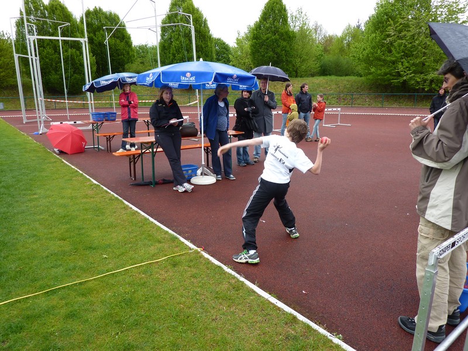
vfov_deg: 54.9
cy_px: 176
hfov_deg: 69.4
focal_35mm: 25
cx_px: 234
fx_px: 338
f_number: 4
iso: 80
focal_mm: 4.1
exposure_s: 1/160
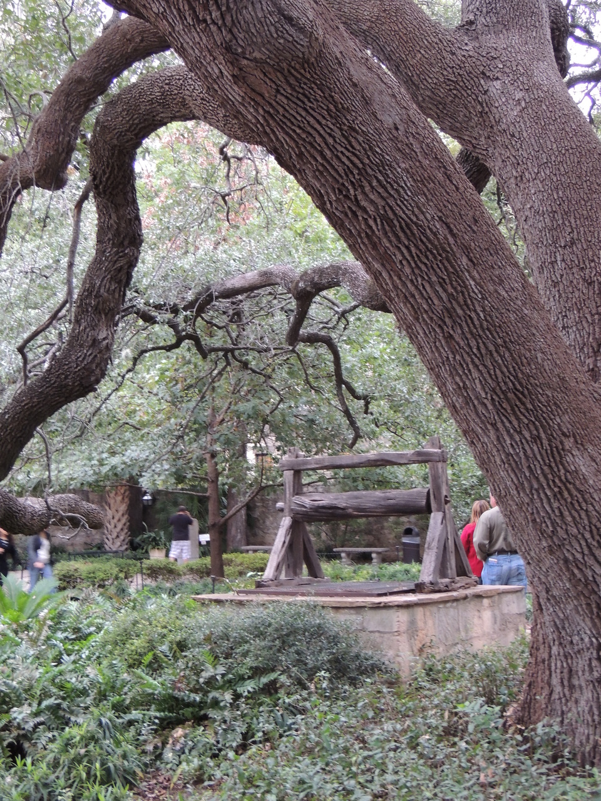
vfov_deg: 40.4
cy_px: 400
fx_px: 1088
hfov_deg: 30.9
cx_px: 300
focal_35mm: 47
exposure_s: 1/13
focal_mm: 8.3
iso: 500
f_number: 3.5
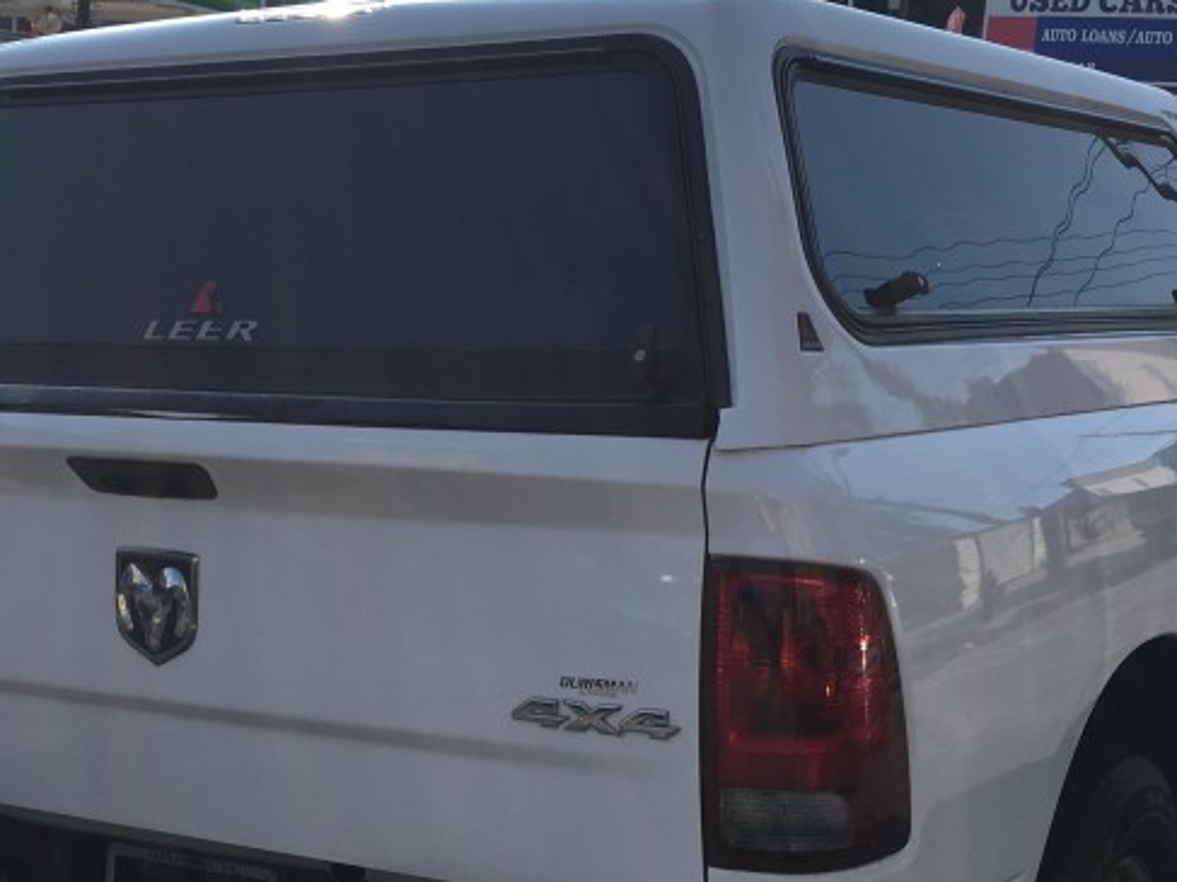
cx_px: 575
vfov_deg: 24.0
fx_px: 2074
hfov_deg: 31.7
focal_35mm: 61
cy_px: 553
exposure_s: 1/1350
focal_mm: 4.15
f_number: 2.2
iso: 25
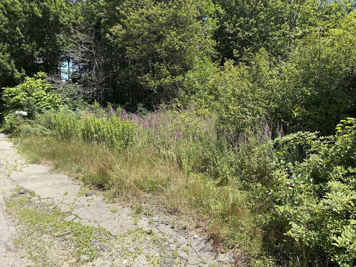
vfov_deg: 53.1
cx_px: 178
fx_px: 267
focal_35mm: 26
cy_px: 134
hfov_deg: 67.3
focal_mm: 5.96
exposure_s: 1/1587
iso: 50
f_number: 1.6
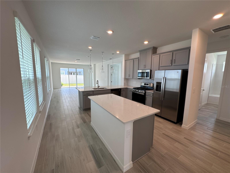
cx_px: 115
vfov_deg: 85.7
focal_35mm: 14
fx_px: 93
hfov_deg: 102.1
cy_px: 86
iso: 80
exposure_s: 1/120
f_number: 2.2
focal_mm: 2.22
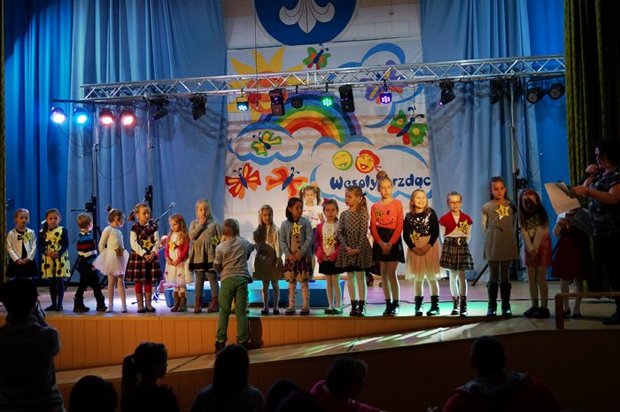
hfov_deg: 46.4
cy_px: 206
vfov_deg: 31.8
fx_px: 722
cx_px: 310
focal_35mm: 42
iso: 640
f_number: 4.5
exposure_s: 1/60
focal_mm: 28
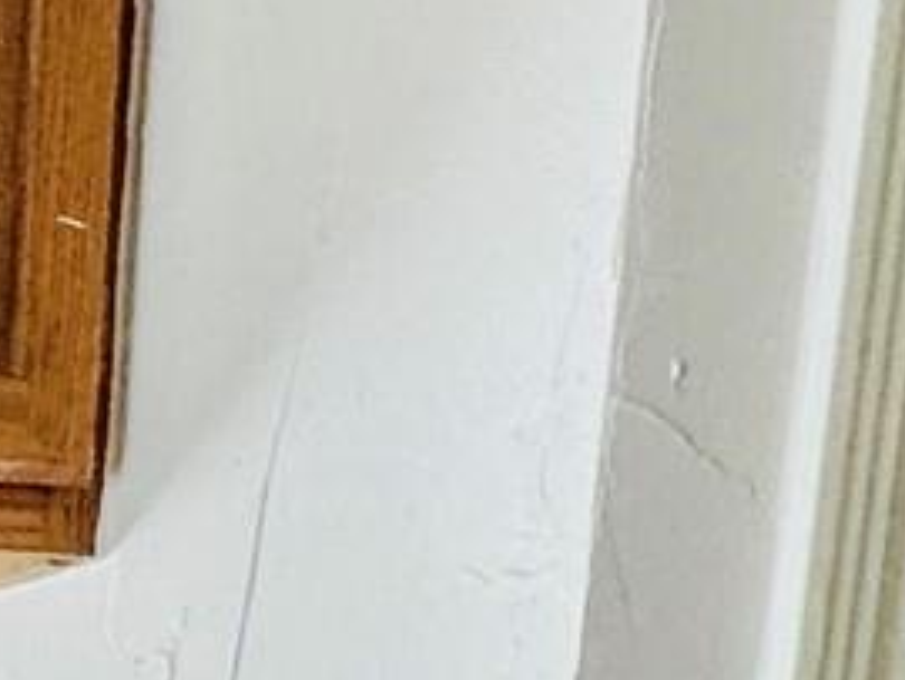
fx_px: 2774
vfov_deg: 11.6
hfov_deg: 13.7
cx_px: -1233
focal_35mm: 106
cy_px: 1625
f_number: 2.2
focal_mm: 2.22
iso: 64
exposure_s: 1/120
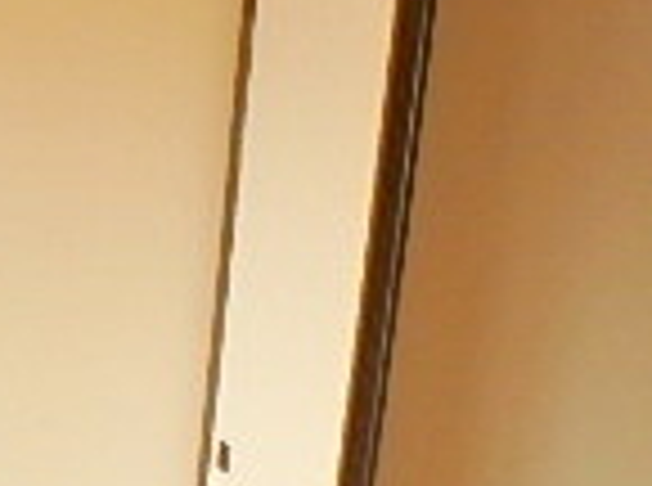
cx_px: -279
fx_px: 1747
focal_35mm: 93
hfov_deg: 19.0
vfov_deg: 14.9
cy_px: 684
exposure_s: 1/60
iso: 125
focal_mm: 3.7
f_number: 3.5
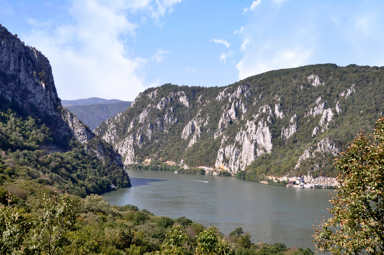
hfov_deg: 35.1
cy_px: 128
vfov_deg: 23.7
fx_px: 607
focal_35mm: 57
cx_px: 192
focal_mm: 38
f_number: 11
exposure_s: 1/125
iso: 200
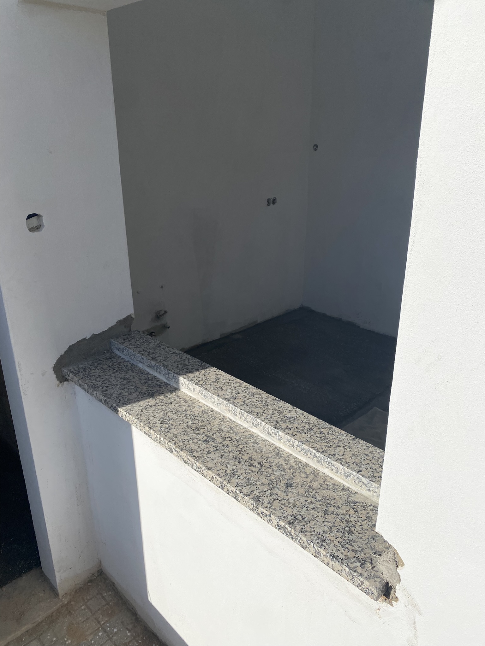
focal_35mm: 26
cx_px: 242
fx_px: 486
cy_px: 323
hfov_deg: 53.1
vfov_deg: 67.3
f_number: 1.8
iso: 32
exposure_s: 1/9615
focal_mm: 4.25
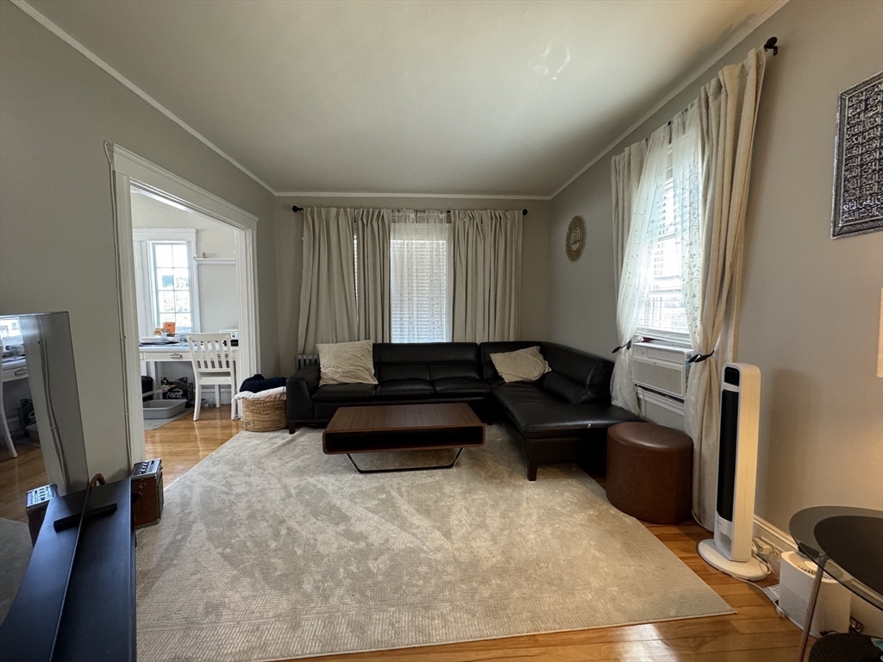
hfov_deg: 102.1
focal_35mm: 14
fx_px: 357
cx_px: 442
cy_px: 331
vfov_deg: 85.7
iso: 250
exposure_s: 1/60
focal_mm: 2.22
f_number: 2.2
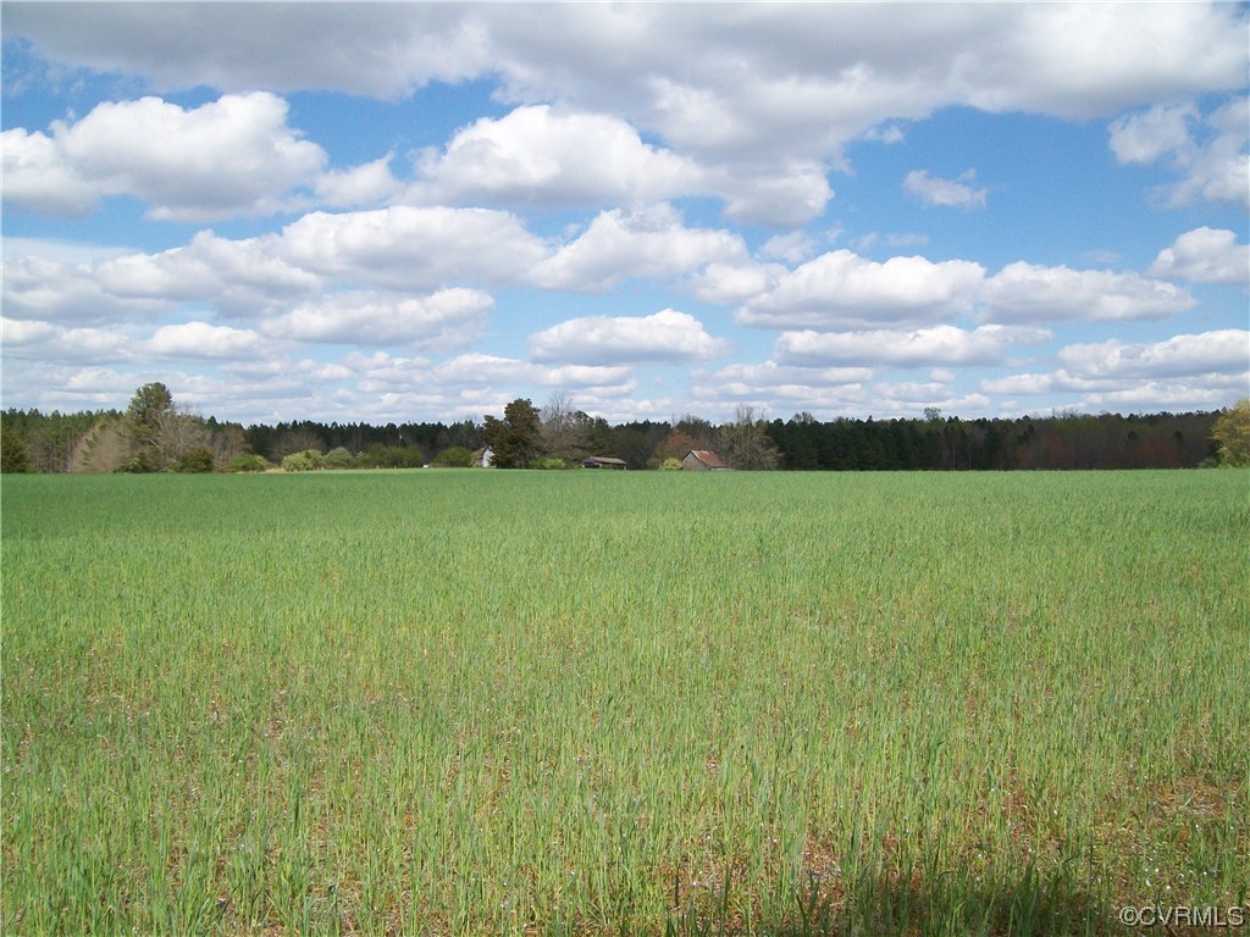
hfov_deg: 54.0
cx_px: 625
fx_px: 1228
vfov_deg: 41.8
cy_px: 468
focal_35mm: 34
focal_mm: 6.1
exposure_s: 1/500
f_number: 4.9
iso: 64
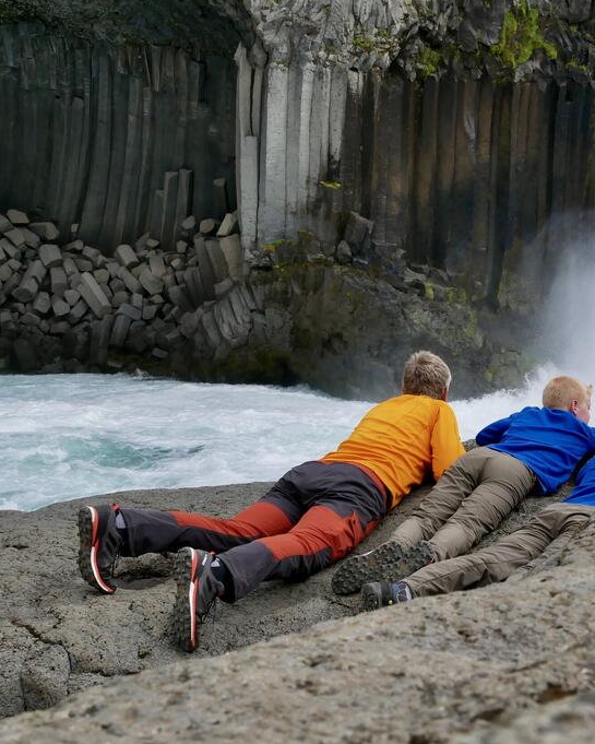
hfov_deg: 24.3
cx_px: 442
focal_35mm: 62
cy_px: 348
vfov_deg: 30.5
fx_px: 1364
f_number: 8
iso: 200
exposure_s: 1/500
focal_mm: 21
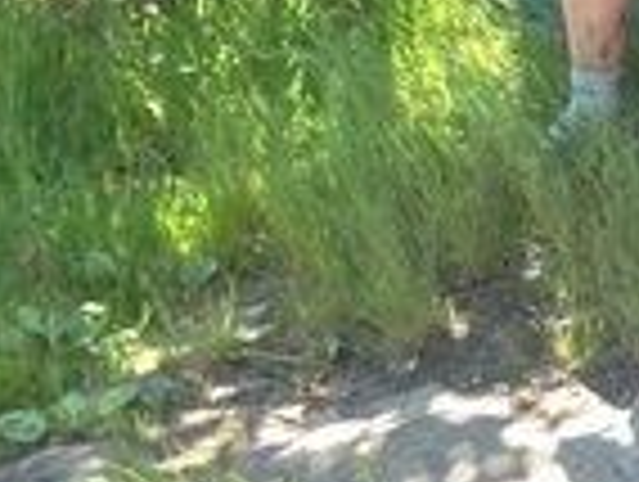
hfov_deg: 10.9
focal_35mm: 168
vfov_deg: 8.8
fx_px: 3106
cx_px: 1195
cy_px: 50
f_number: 2.4
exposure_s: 1/120
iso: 64
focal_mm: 4.13
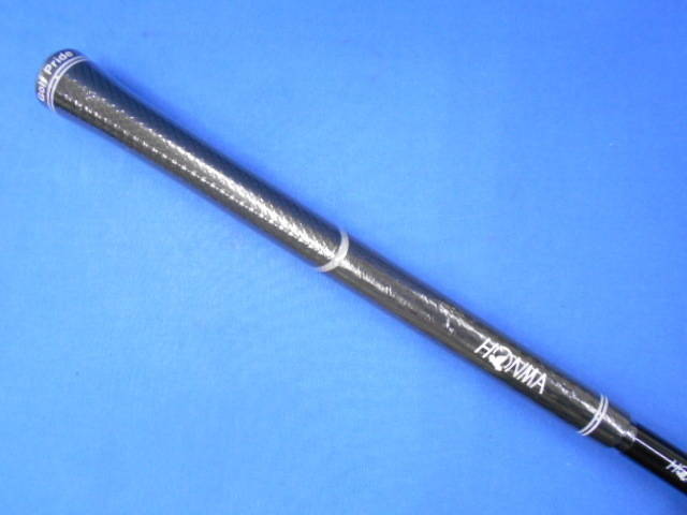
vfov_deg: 53.1
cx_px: 344
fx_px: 516
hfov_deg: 67.3
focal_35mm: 26
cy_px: 258
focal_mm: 4.6
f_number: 3.2
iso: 400
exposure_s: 1/30
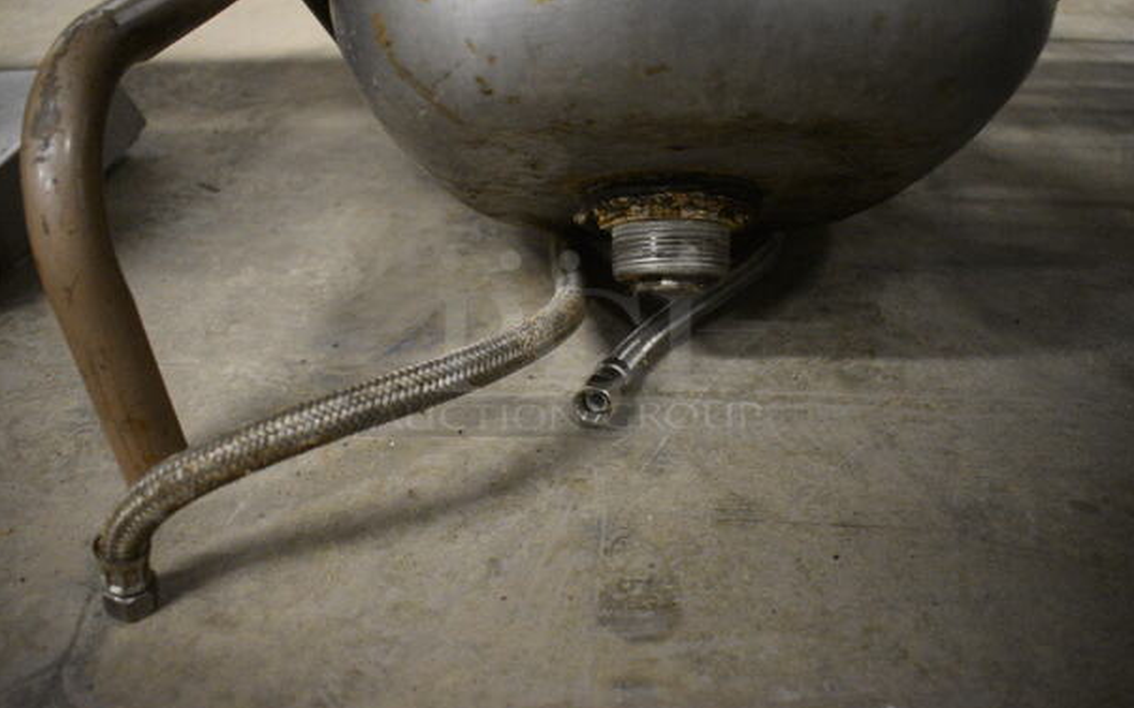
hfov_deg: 61.2
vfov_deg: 40.6
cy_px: 337
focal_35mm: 31
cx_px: 569
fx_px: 958
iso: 5600
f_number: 3.5
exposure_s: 1/125
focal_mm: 20
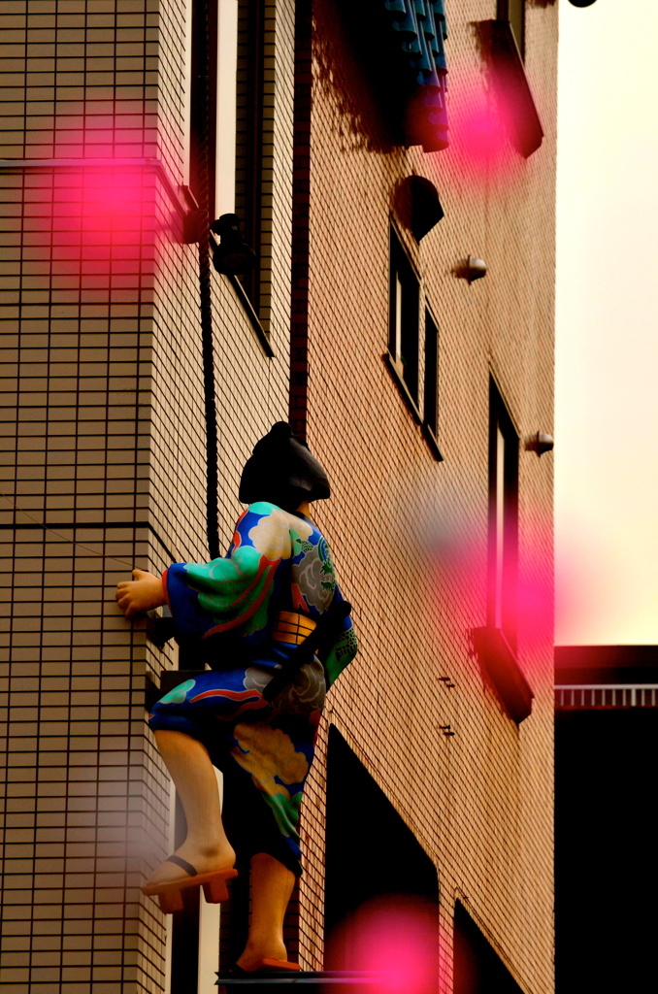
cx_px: 329
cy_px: 497
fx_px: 5578
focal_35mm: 202
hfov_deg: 6.8
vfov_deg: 10.2
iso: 200
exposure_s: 1/250
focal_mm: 135
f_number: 8
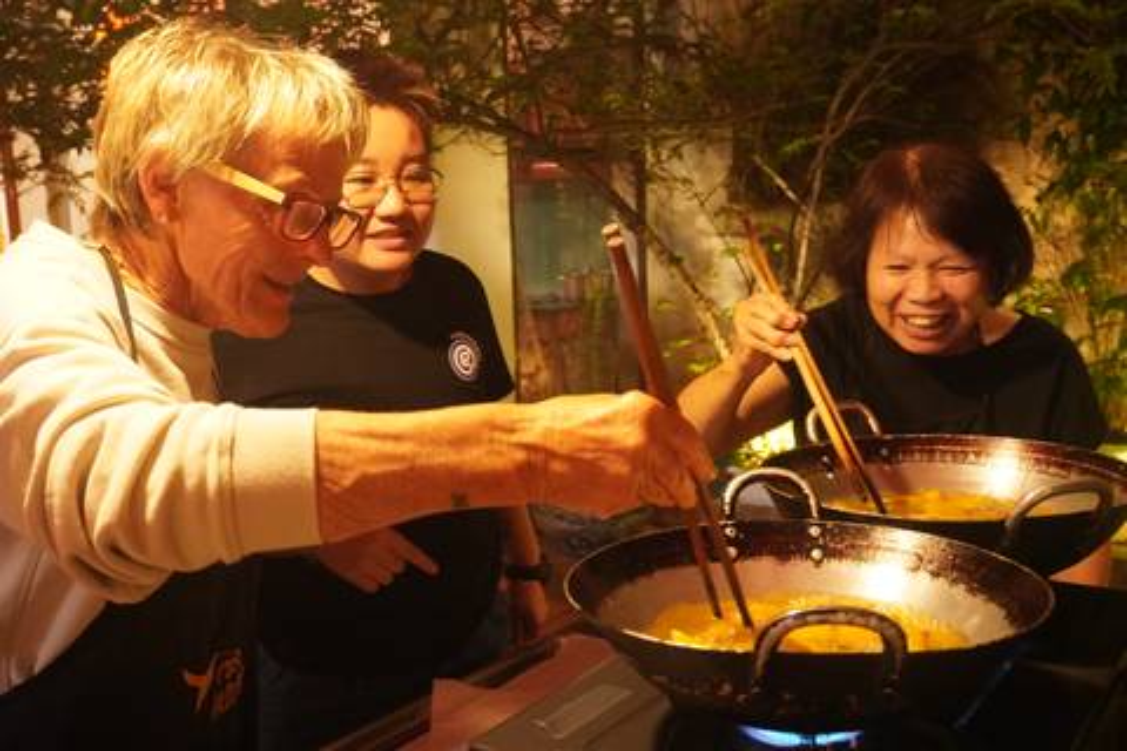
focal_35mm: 34
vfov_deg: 38.4
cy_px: 376
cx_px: 564
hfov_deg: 55.1
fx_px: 1080
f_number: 5.6
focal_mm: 23
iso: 6400
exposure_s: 1/50
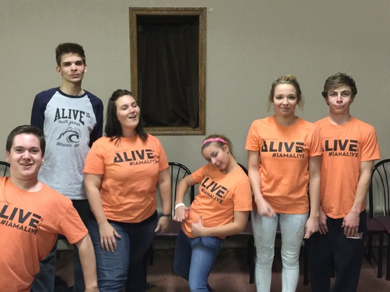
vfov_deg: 34.3
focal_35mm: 42
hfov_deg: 44.8
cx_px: 185
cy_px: 167
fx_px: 473
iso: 64
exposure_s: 1/4
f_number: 2.2
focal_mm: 4.15
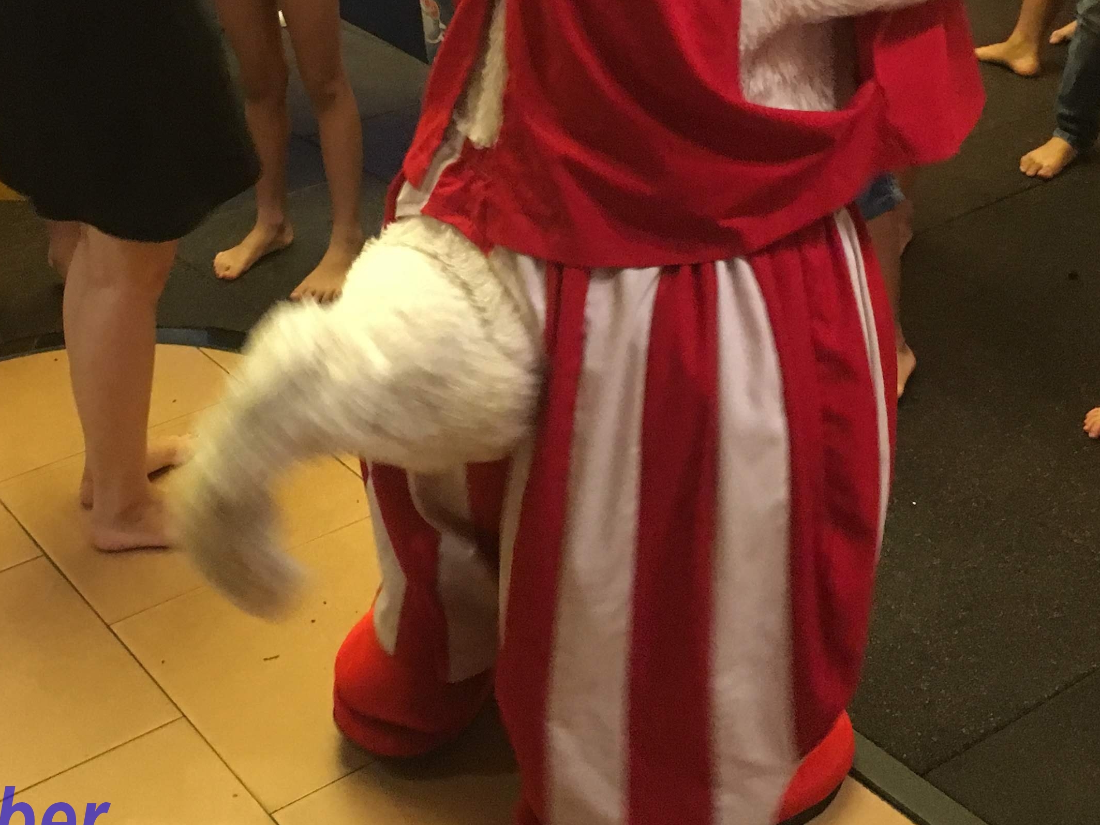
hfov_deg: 34.9
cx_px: 459
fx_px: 1748
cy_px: 209
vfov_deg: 26.2
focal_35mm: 55
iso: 250
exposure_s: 1/17
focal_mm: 4.15
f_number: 2.2
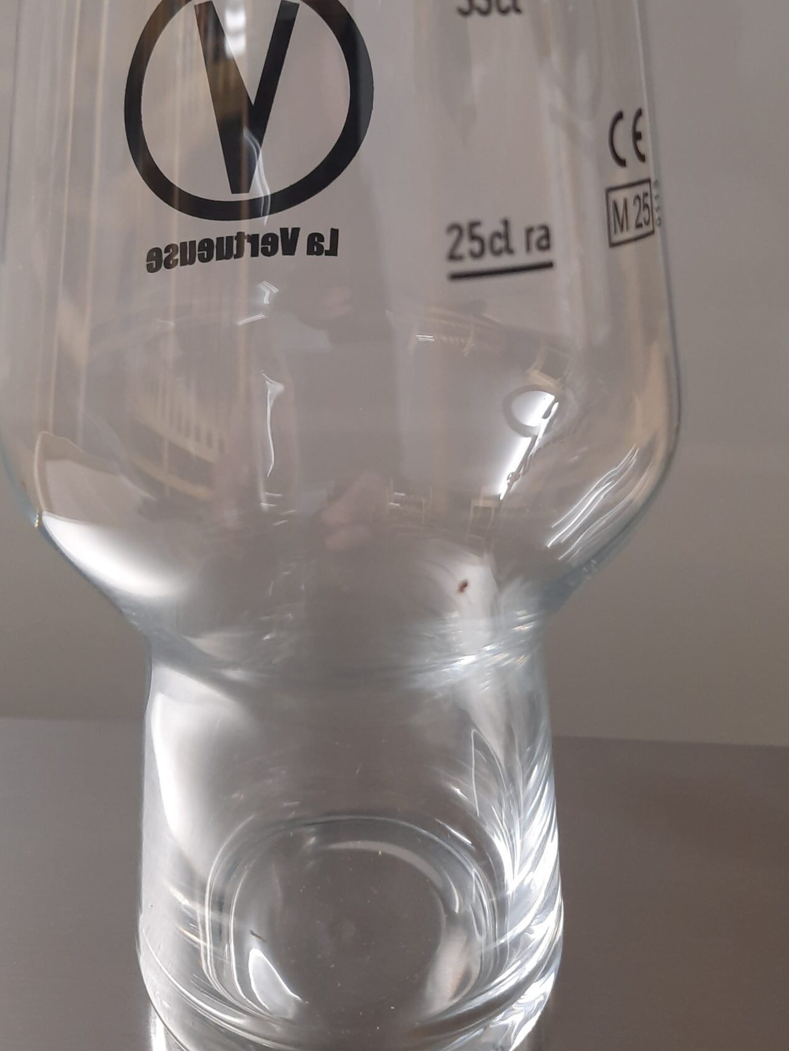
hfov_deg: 37.7
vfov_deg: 48.2
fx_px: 1155
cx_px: 394
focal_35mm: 38
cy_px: 354
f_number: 2
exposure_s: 1/50
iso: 160
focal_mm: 4.6
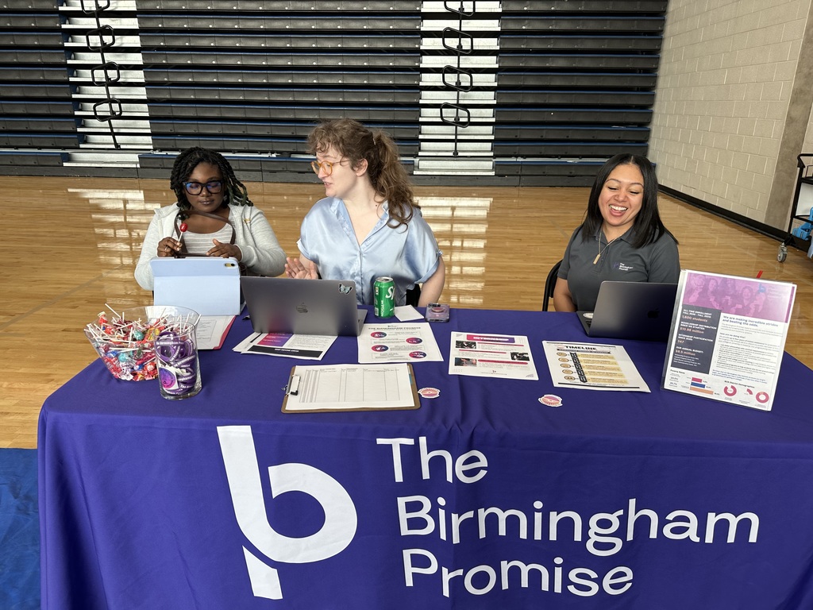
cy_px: 305
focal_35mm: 24
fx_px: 564
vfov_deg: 56.8
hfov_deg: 71.6
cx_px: 406
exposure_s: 1/121
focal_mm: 6.86
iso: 64
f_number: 1.78
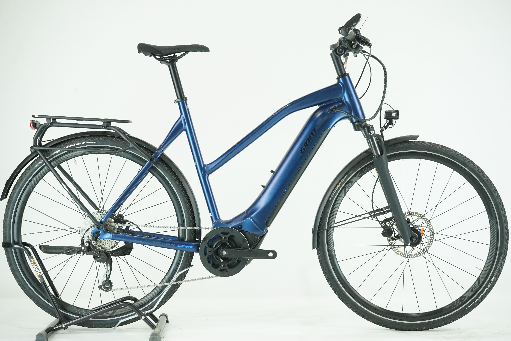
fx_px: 852
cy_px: 170
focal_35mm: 60
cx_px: 256
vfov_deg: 22.6
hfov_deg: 33.4
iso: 3200
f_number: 7.1
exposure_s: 1/200
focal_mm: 60
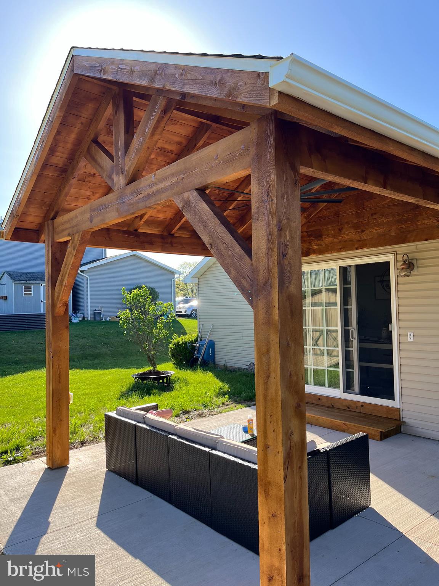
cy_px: 293
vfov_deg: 67.3
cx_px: 220
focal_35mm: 26
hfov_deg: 53.1
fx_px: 440
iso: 50
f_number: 1.6
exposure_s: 1/787
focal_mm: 5.1
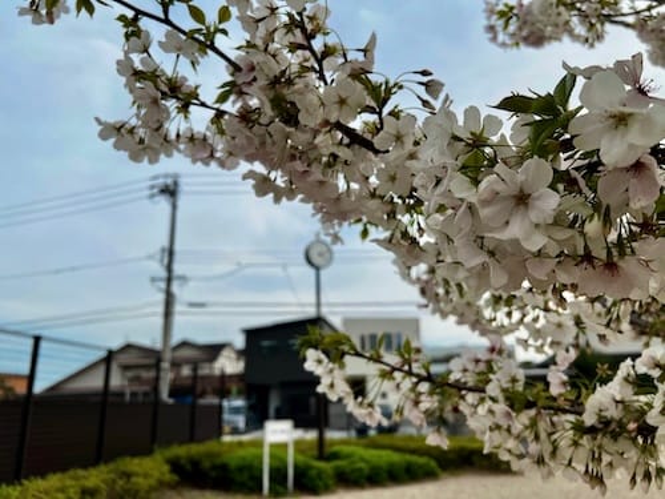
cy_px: 250
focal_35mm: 26
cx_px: 332
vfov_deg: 53.1
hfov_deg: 67.3
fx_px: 499
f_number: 1.5
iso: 50
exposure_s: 1/2123
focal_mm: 5.7
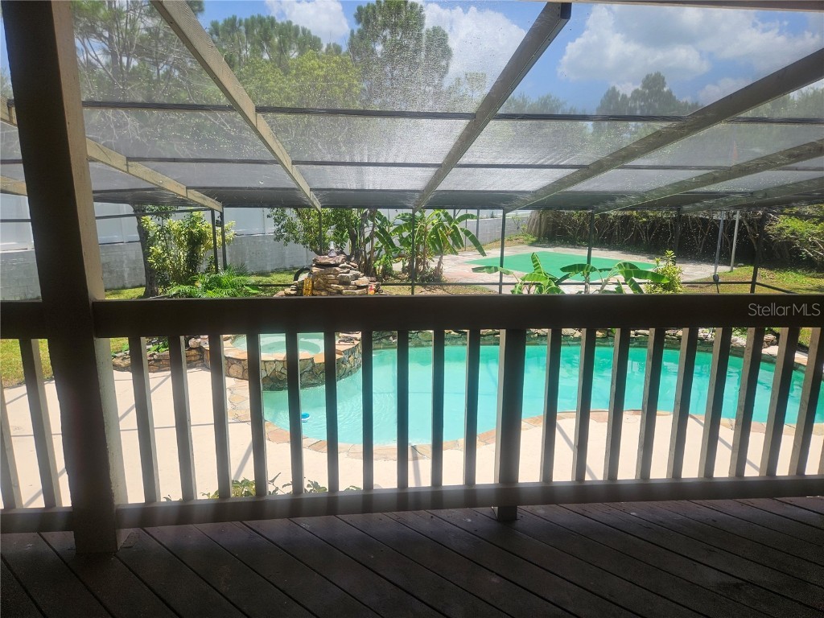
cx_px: 412
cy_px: 309
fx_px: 547
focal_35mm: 23
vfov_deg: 58.9
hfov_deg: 73.9
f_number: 1.8
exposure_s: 1/1030
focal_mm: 5.4
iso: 25
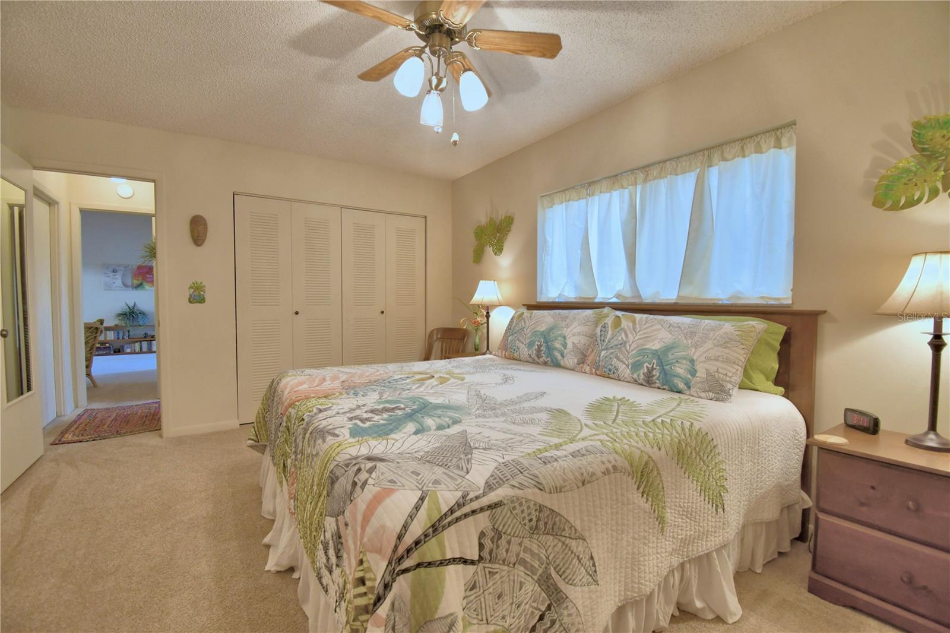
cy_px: 316
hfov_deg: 100.4
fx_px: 396
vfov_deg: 77.3
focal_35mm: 15
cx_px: 475
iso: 450
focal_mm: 10
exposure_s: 1/30
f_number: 4.5
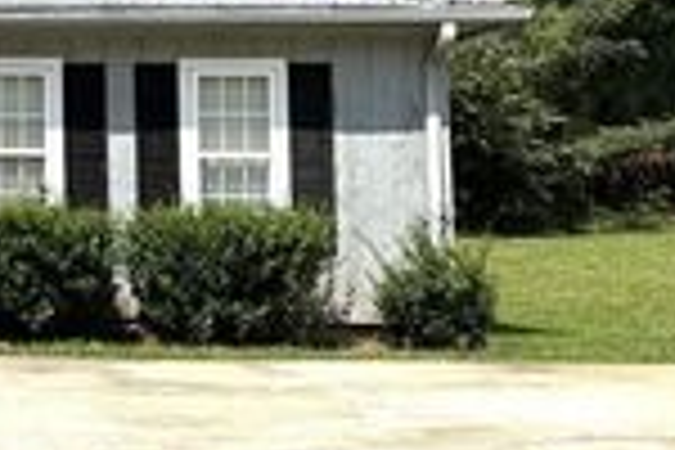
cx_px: -369
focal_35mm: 83
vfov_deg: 16.3
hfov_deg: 20.5
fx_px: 1556
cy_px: 56
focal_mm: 6.86
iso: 80
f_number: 1.78
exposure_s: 1/4184
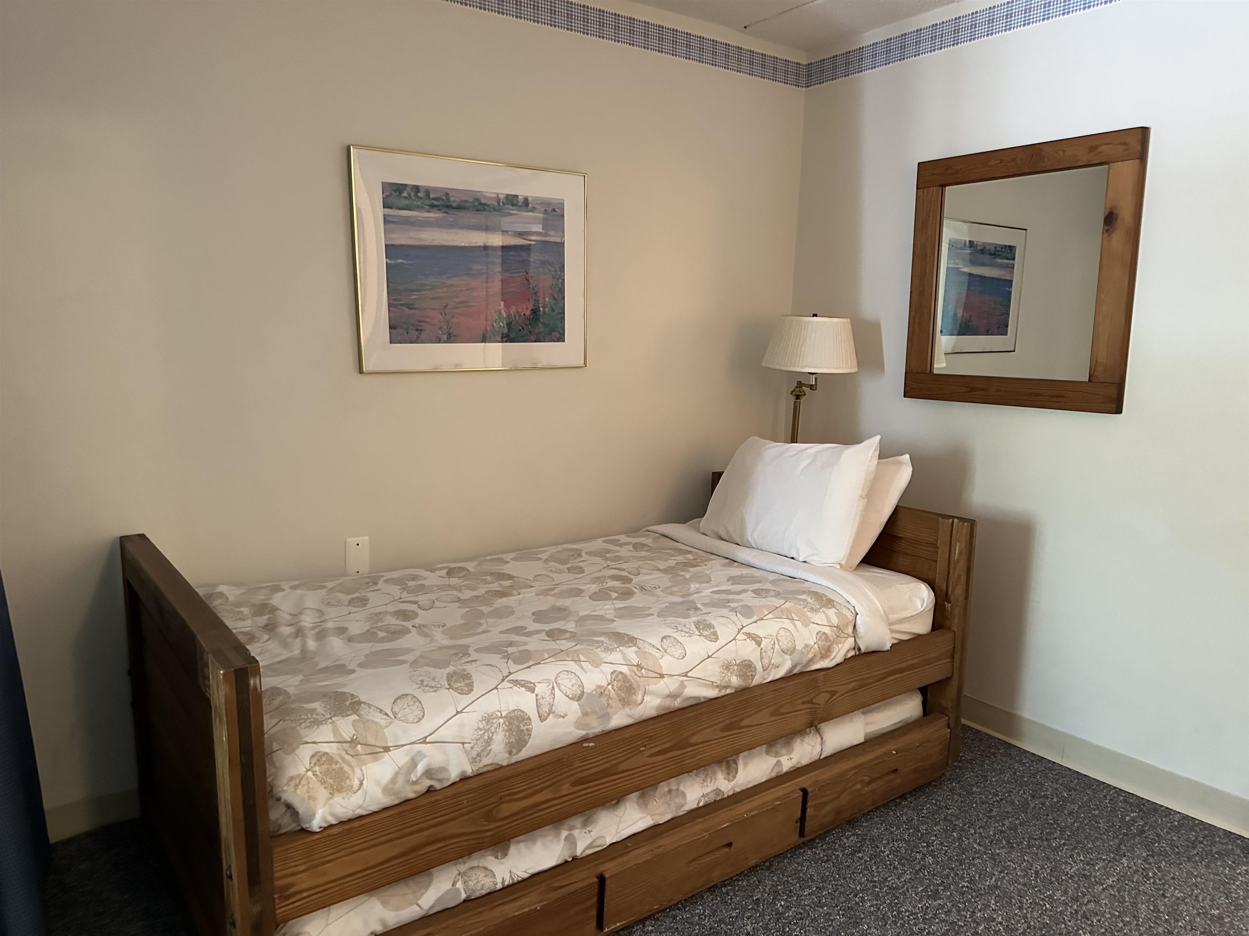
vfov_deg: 56.8
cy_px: 468
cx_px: 624
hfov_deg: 71.6
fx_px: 866
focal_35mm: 24
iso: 800
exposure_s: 1/60
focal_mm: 6.86
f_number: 1.78
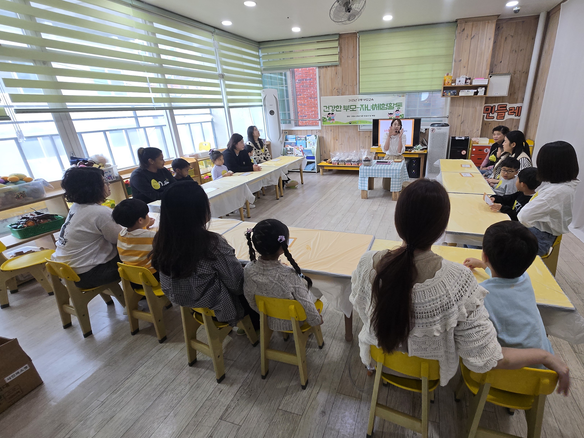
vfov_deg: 78.1
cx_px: 337
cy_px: 212
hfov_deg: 93.8
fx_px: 270
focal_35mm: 16
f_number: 2.2
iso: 80
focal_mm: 1.7
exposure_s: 1/60
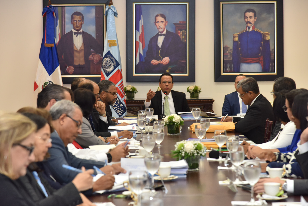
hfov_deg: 17.1
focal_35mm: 120
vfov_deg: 11.4
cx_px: 154
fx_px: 1027
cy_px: 103
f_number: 5.6
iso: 2000
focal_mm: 120
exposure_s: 1/100
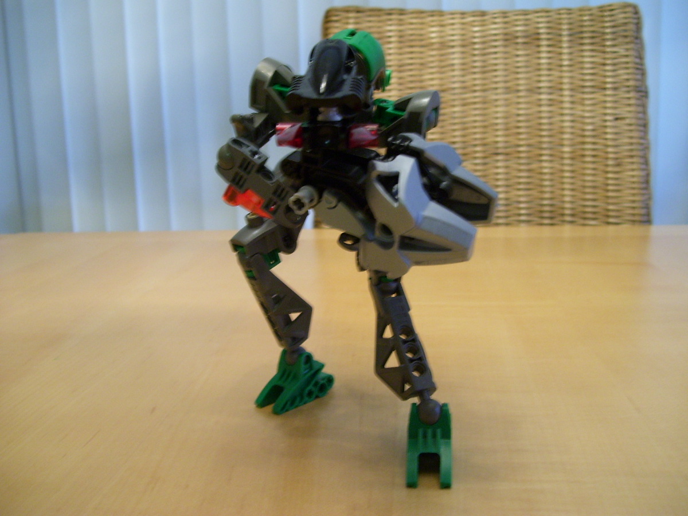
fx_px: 716
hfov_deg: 51.4
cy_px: 258
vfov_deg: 39.7
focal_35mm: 36
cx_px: 344
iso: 160
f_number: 2.7
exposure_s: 1/15
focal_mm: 6
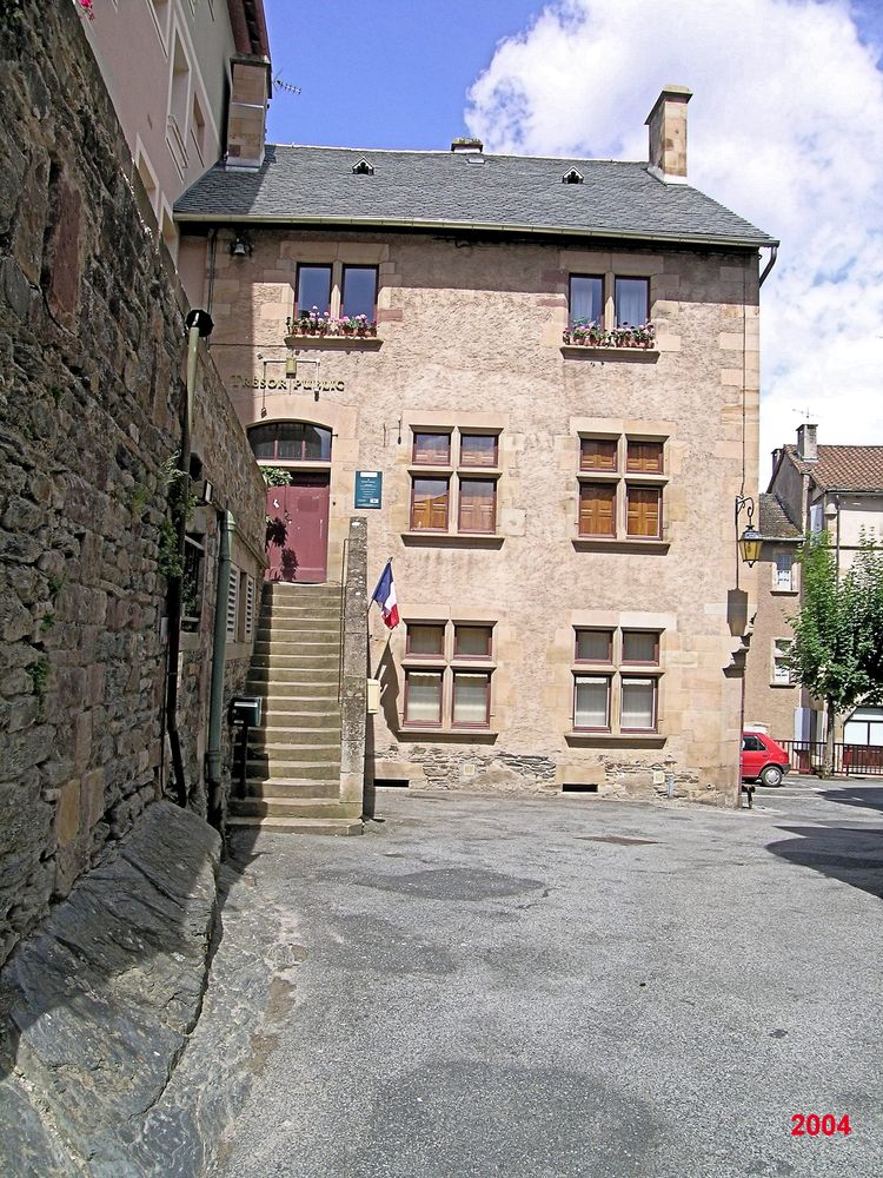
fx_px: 952
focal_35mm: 28
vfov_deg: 63.4
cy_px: 589
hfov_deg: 49.7
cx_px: 442
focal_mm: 5.8
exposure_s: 1/197
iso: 50
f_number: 6.3
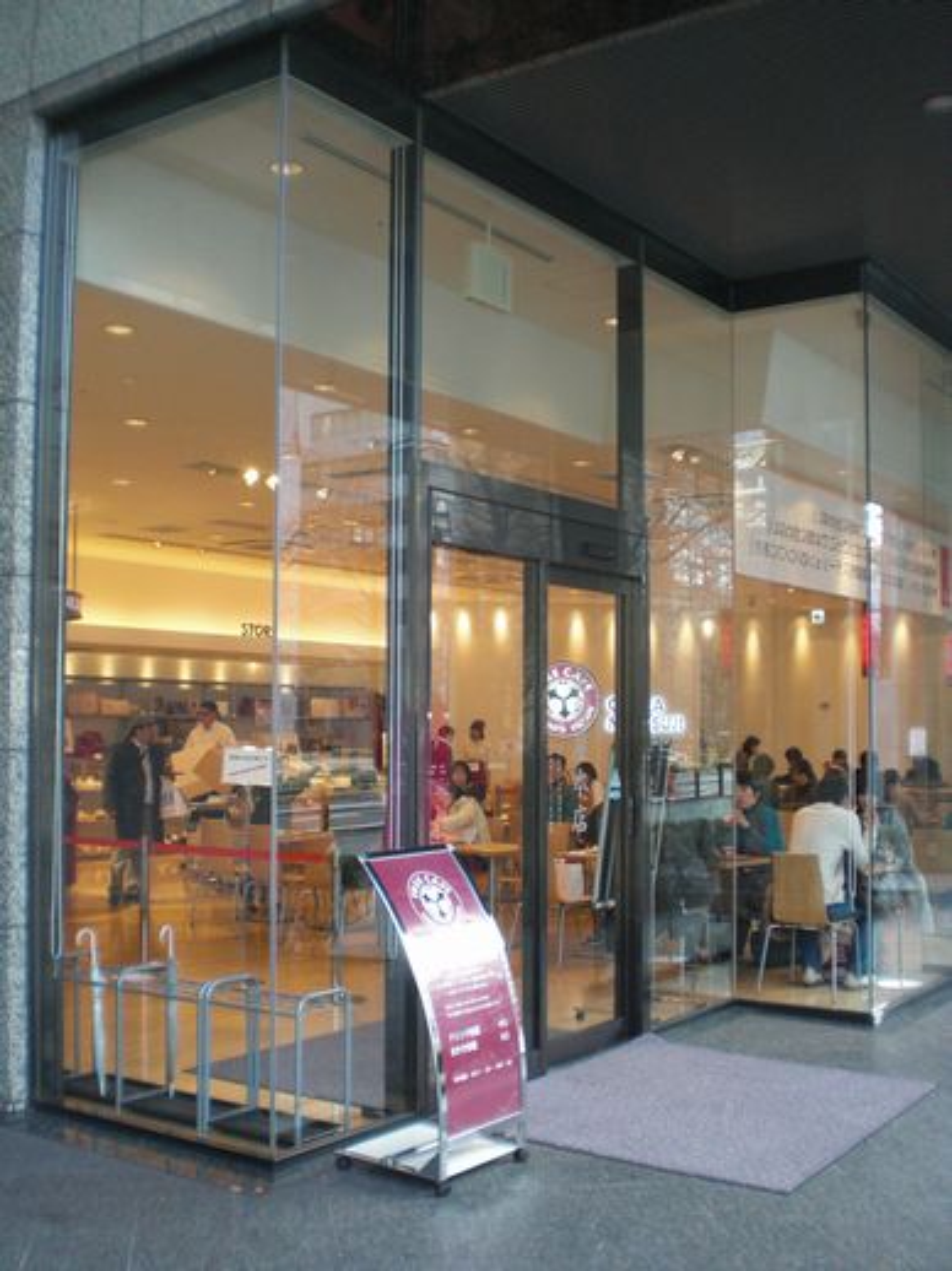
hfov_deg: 37.7
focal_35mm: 38
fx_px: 1395
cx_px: 476
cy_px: 636
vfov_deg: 49.0
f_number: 3.1
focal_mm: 6.3
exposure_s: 1/125
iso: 200
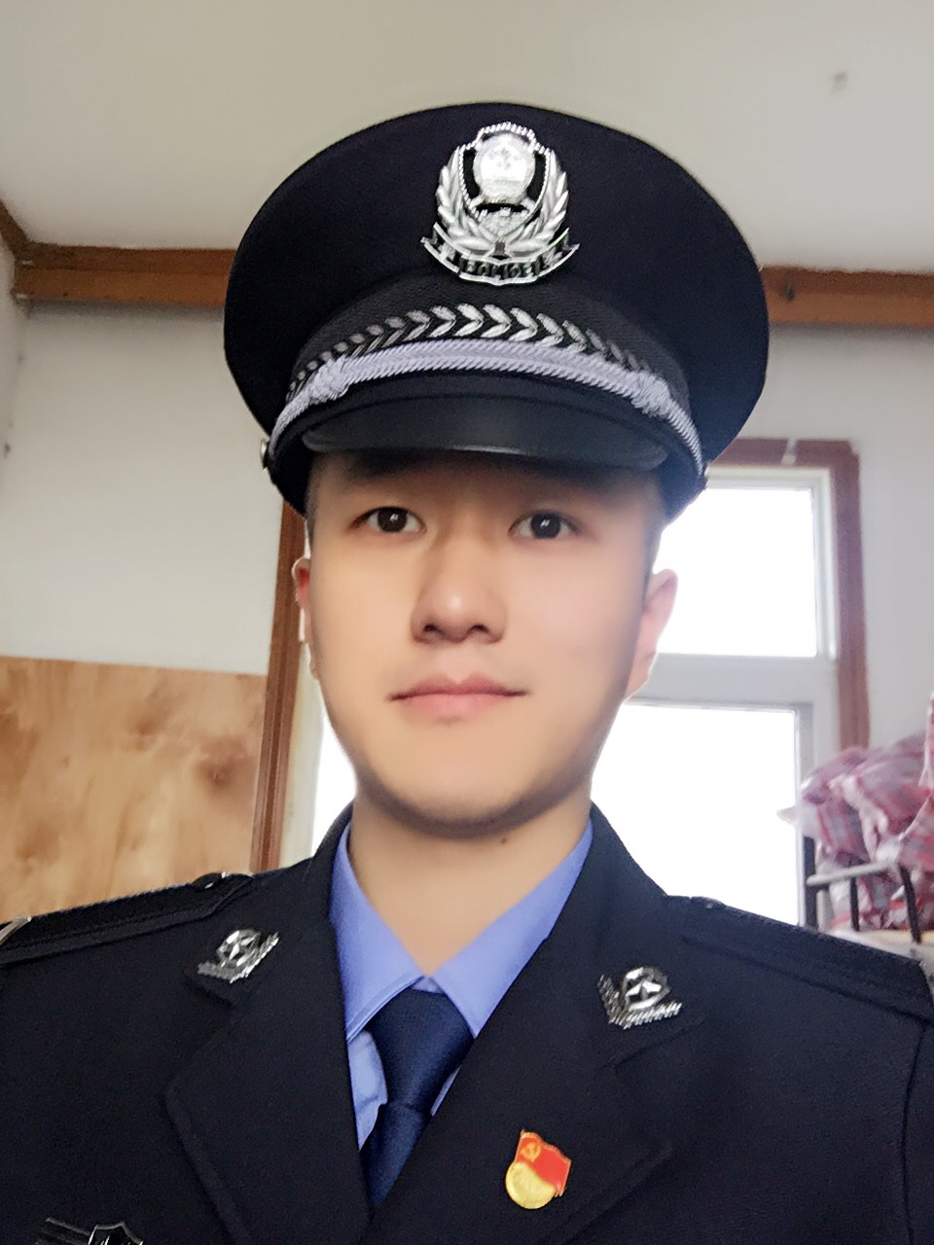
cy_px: 622
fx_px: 1115
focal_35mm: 31
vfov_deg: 58.4
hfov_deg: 45.4
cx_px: 467
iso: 40
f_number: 2.2
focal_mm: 2.65
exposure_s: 1/33
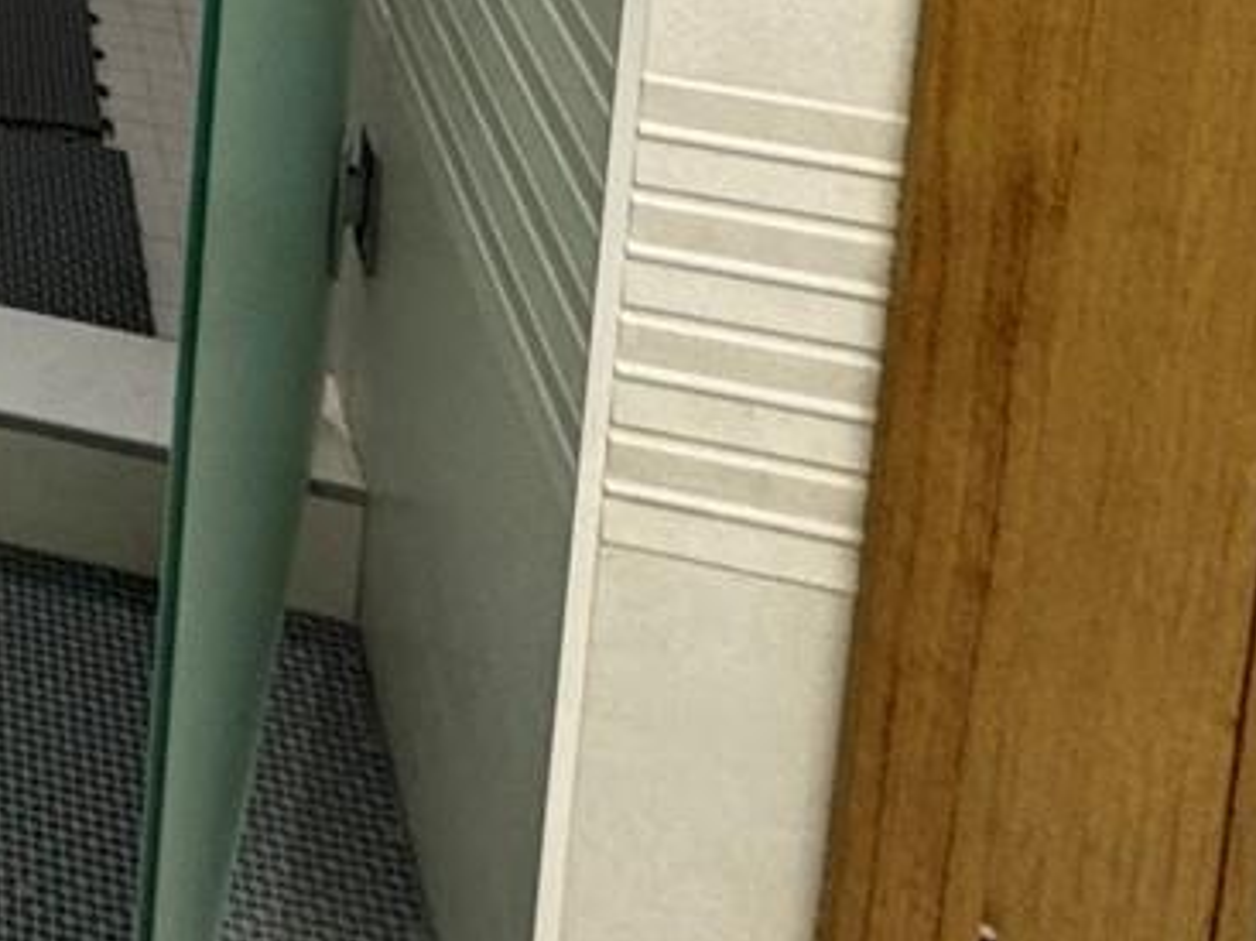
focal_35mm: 61
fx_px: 2213
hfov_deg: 23.9
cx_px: -702
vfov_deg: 16.8
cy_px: -1027
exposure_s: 1/60
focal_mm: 2.22
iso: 200
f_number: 2.2
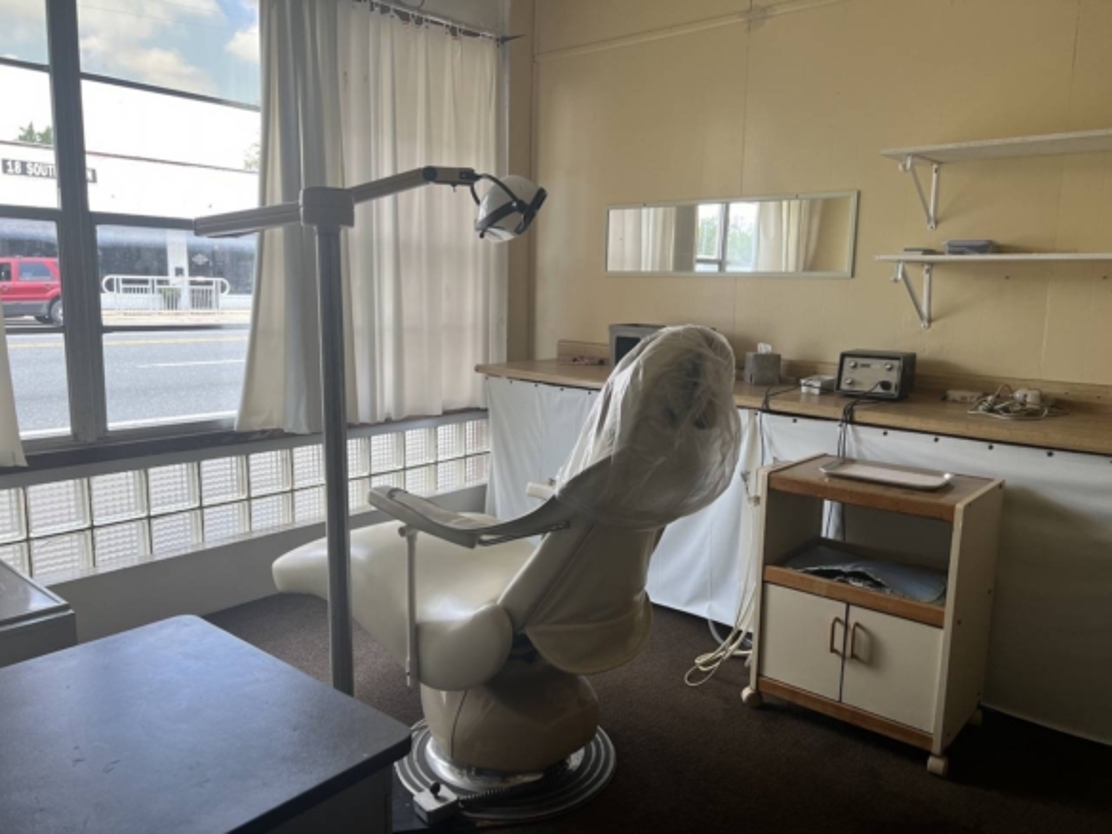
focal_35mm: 26
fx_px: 835
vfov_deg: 53.1
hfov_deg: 67.3
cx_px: 556
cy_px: 417
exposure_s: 1/253
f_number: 1.5
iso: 40
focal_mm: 5.7
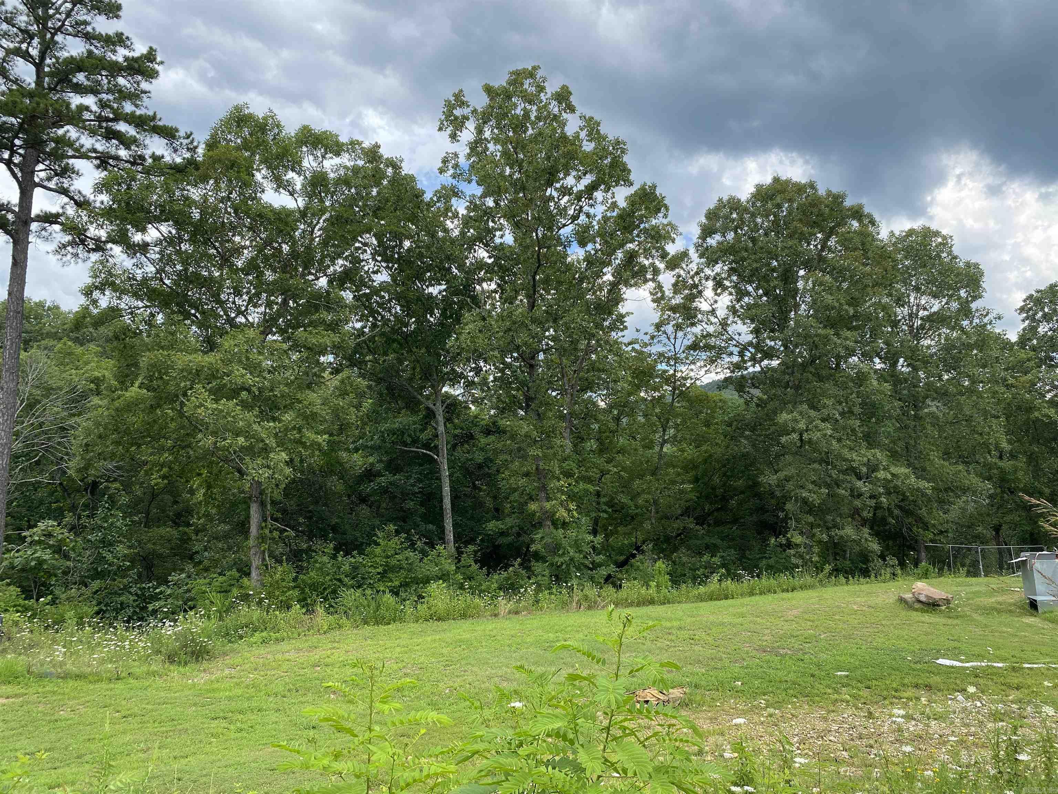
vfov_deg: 53.1
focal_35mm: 26
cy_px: 397
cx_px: 529
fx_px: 795
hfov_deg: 67.3
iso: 32
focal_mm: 4.25
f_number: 1.8
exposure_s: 1/1007
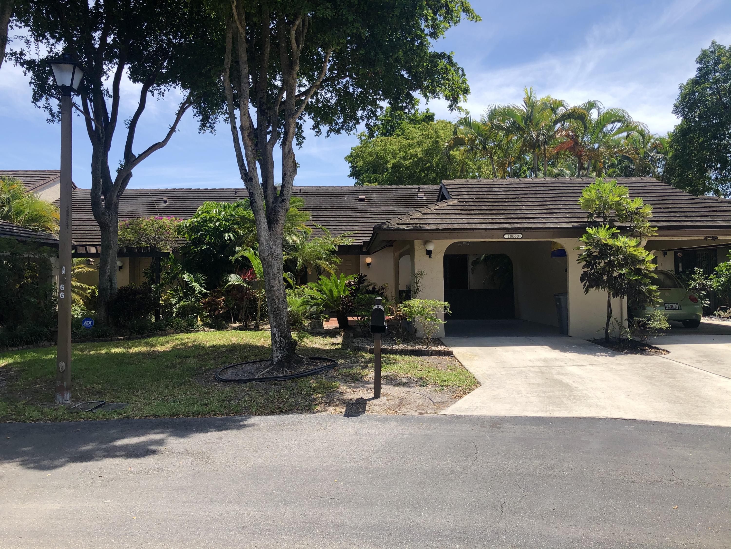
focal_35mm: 28
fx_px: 591
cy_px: 274
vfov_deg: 49.7
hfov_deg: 63.4
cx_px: 366
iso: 20
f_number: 1.8
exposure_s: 1/1116
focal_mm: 3.99
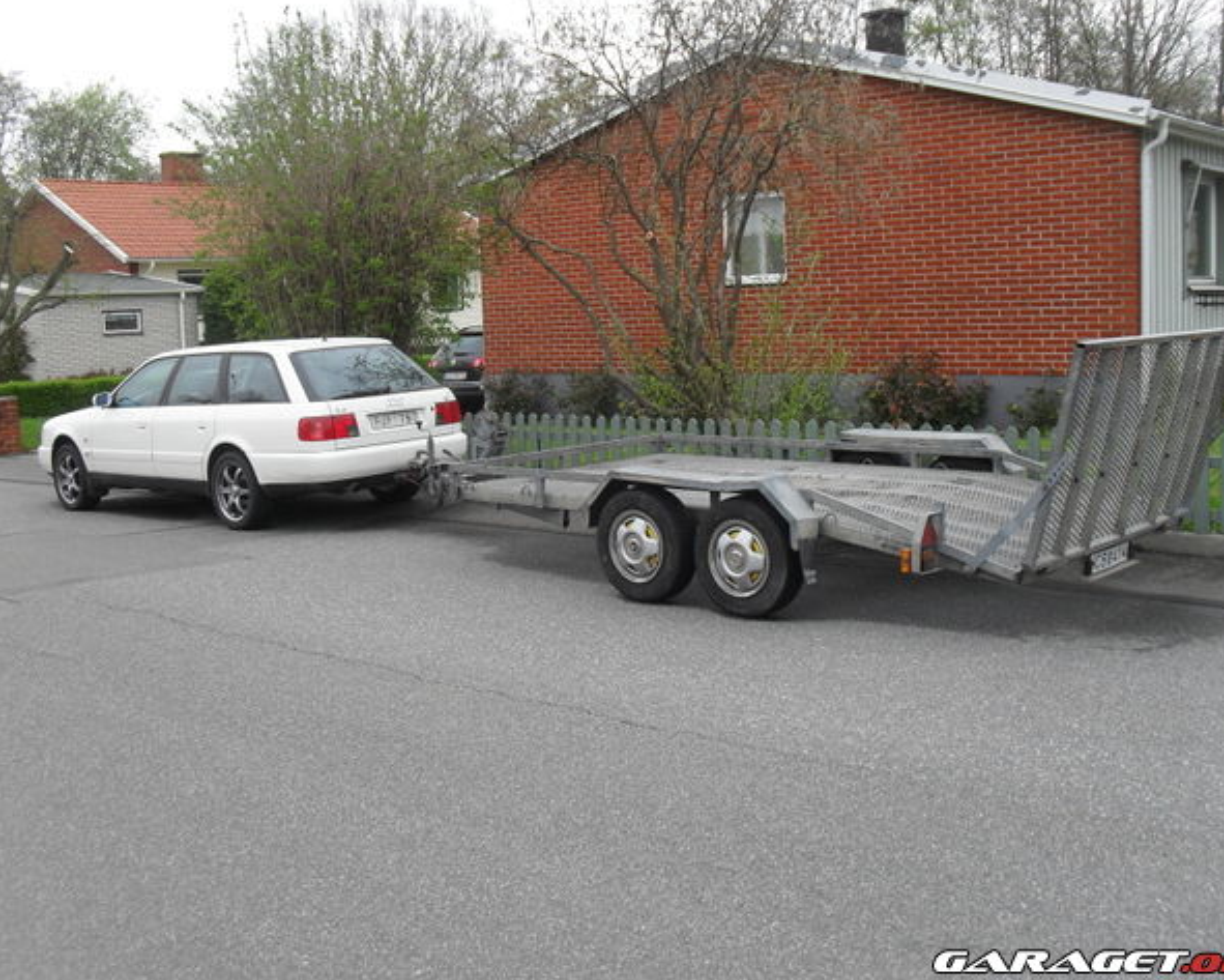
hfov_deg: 49.1
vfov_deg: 40.1
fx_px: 1341
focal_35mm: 37
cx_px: 625
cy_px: 485
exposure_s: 1/250
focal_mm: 6.3
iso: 100
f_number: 3.2
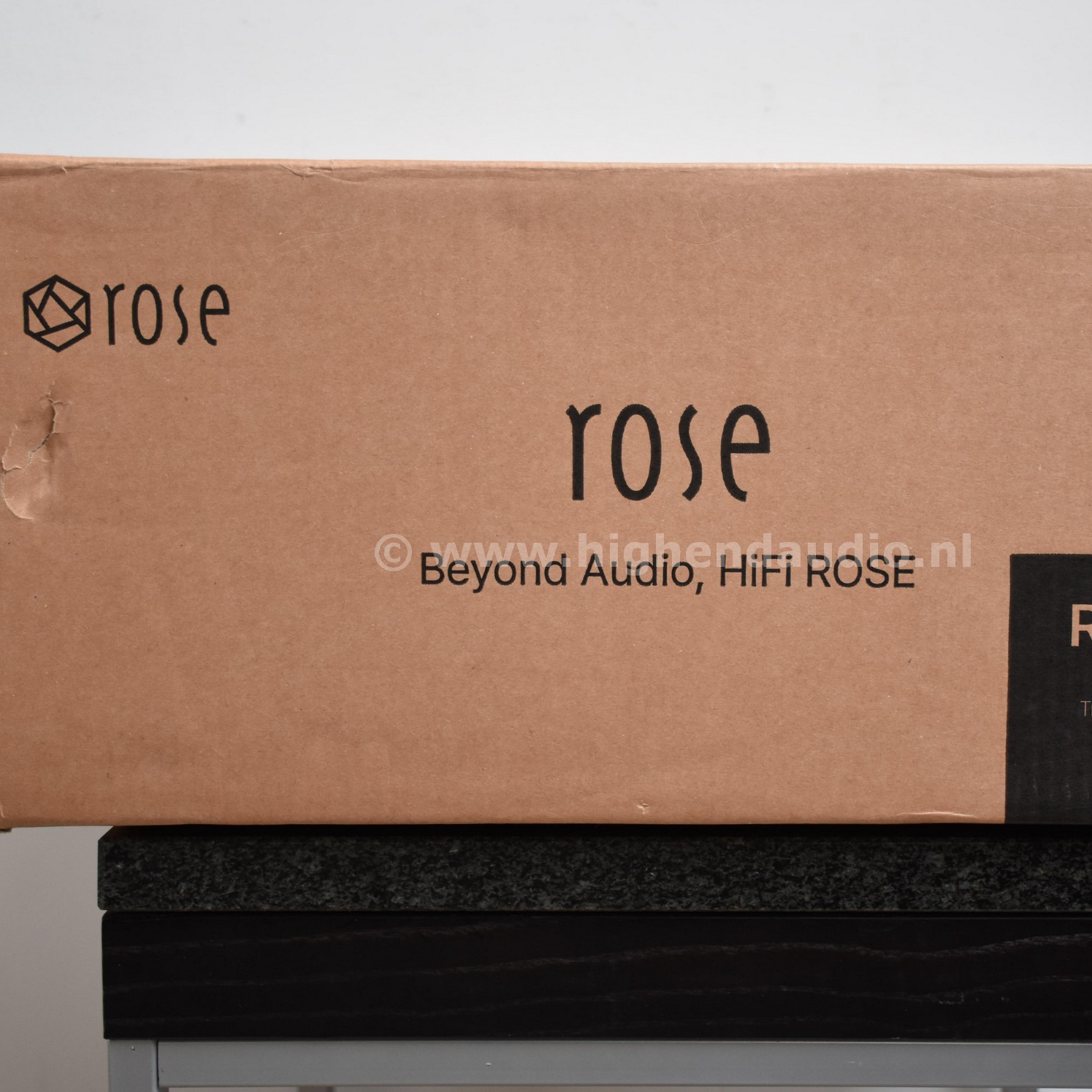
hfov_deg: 29.5
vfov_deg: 29.6
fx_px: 2070
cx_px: 673
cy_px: 549
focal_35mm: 58
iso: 400
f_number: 4
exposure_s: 1/60
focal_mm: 30
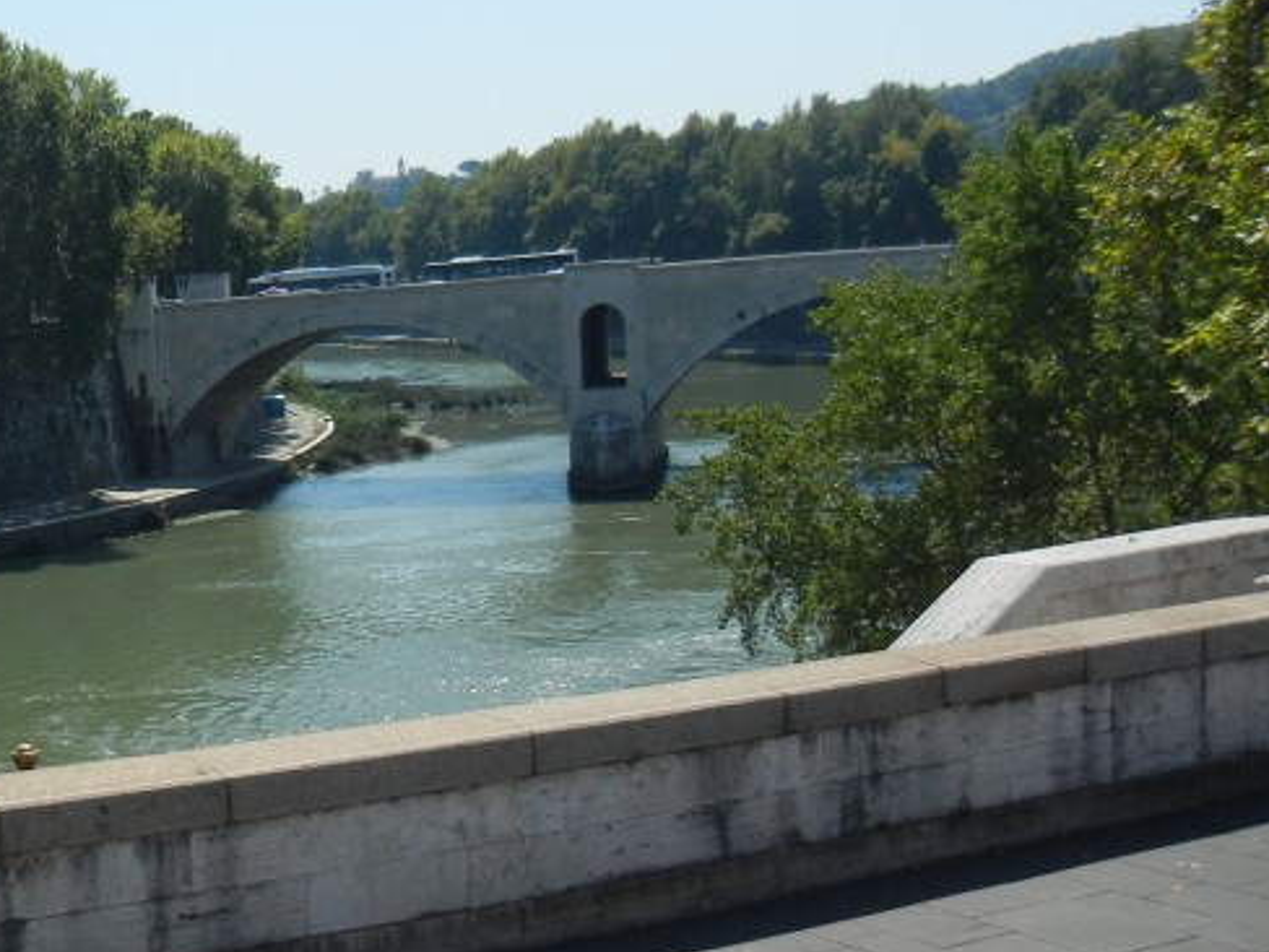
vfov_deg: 23.3
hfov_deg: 28.8
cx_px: 5
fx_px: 2310
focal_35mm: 63
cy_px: 463
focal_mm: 5.4
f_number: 7
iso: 160
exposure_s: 1/458
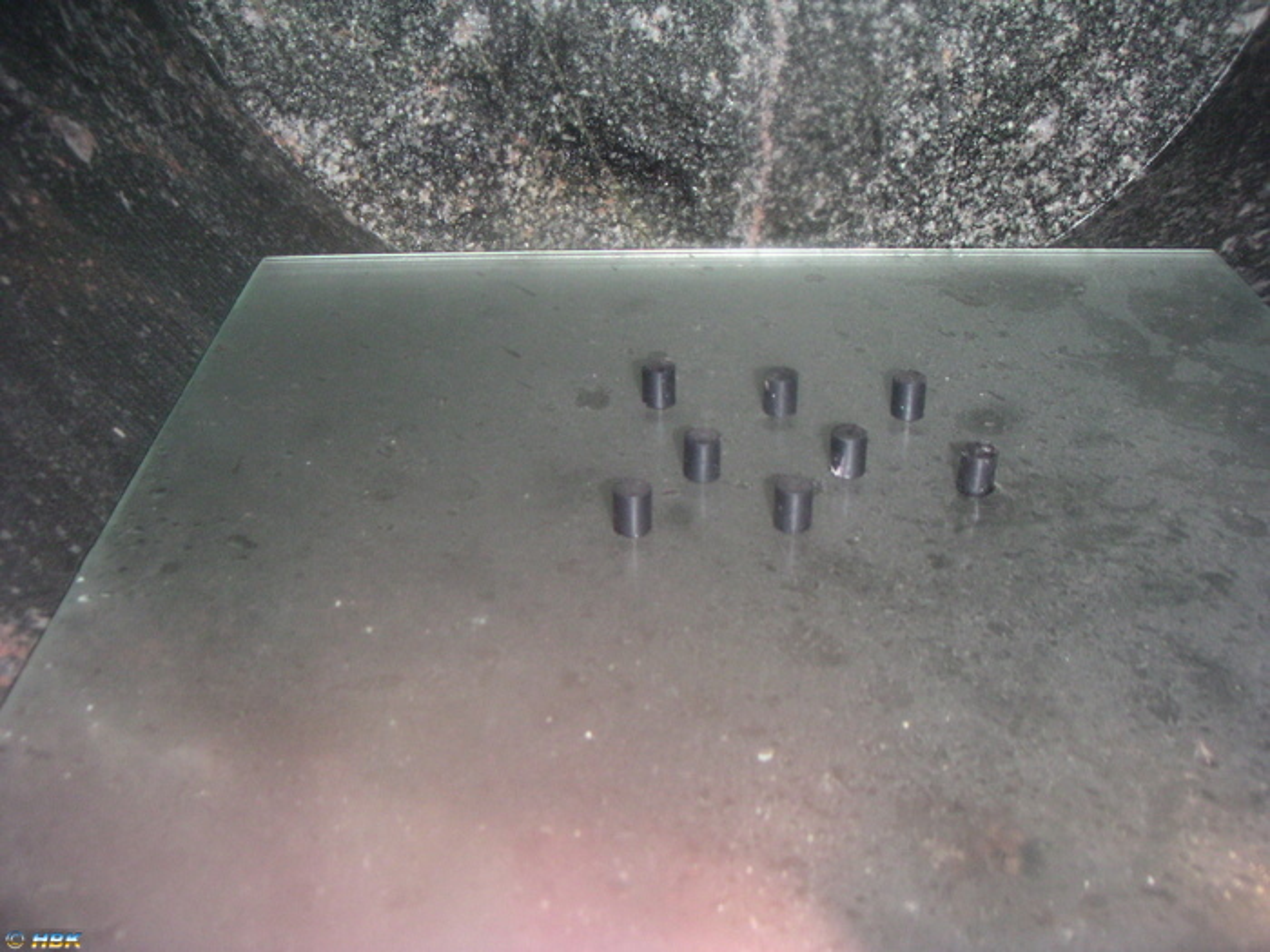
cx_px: 635
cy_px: 476
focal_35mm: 38
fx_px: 1394
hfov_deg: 49.0
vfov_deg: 37.7
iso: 160
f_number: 2.8
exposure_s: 1/50
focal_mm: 6
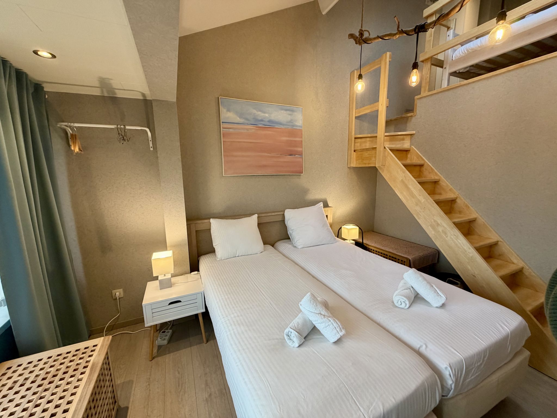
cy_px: 209
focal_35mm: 14
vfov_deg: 85.7
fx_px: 225
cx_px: 278
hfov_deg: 102.1
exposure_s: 1/100
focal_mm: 2.22
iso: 200
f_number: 2.2
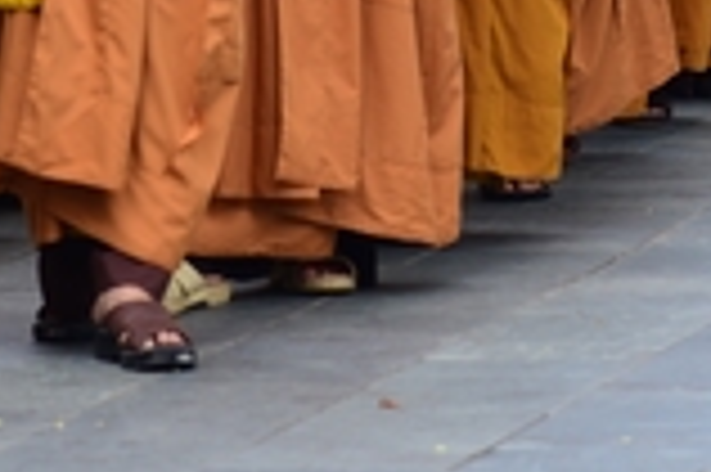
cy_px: -396
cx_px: 382
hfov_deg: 4.2
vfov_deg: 2.8
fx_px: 9746
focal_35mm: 494
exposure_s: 1/80
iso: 100
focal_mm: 120
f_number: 5
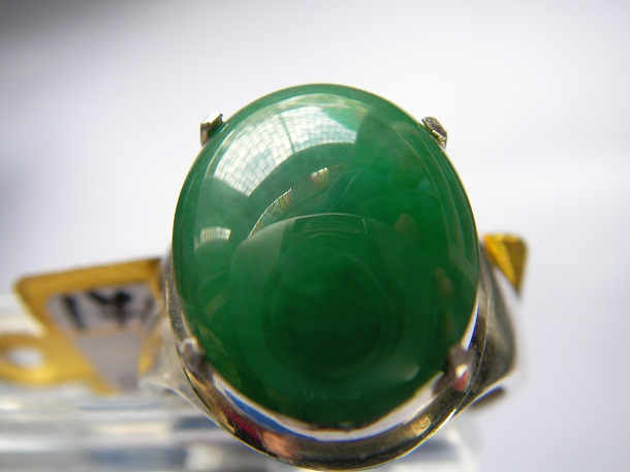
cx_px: 315
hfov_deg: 49.0
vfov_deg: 37.7
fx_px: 691
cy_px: 236
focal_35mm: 38
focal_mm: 6.3
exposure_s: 1/50
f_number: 3.3
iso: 62
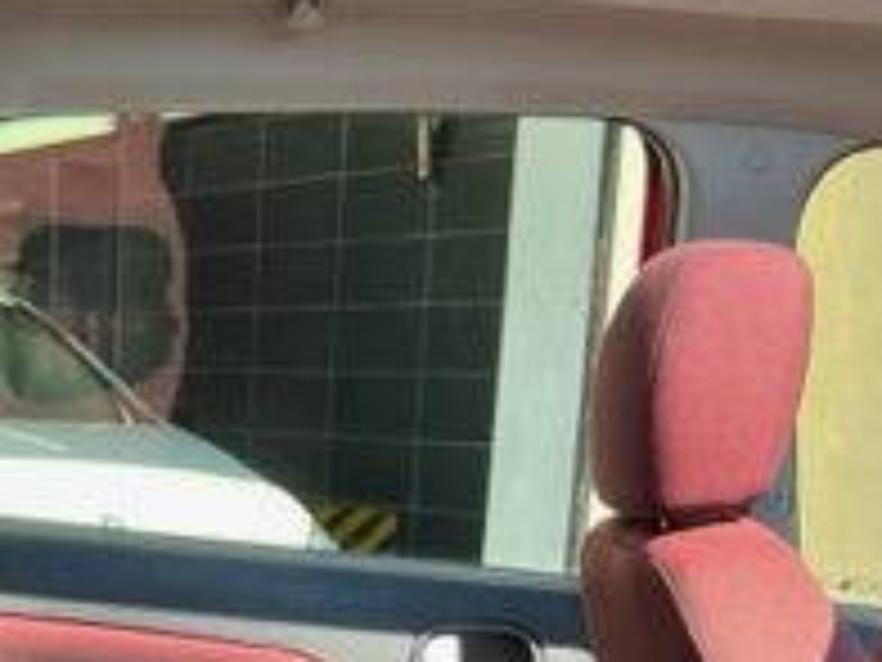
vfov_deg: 15.8
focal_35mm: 85
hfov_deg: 22.8
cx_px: 216
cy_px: 1031
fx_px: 2166
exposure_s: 1/666
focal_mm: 5.7
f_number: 1.5
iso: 50
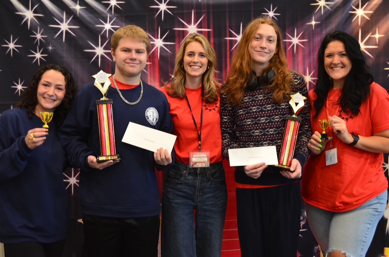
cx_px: 194
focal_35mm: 44
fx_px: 469
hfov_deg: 45.0
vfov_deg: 30.7
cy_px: 128
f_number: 5
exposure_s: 1/4
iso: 800
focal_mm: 29
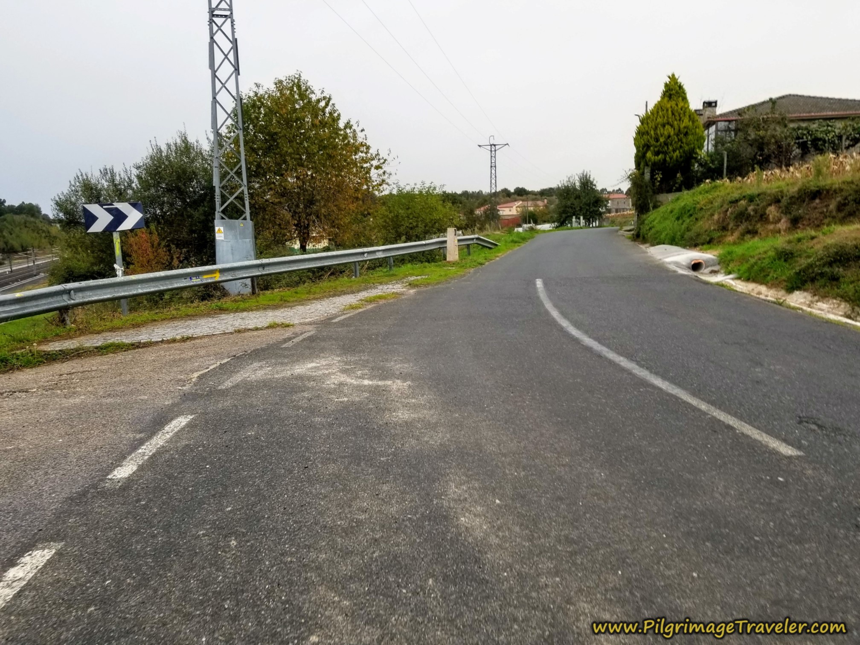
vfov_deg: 53.1
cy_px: 322
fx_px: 646
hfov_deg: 67.3
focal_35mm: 26
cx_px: 430
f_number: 1.7
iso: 80
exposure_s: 1/120
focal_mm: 4.3
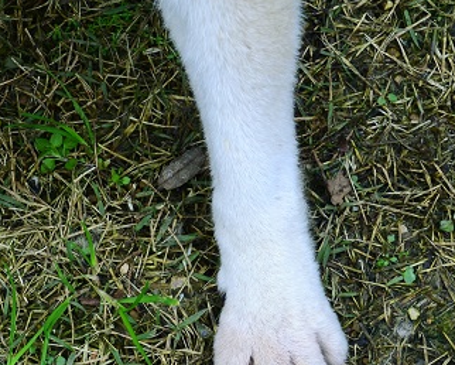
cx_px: 35
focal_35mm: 145
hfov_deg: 13.2
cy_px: 284
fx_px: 1954
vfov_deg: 10.6
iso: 500
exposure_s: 1/60
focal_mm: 48
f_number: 8
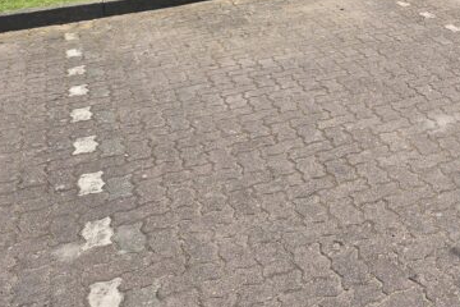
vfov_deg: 24.6
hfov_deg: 34.7
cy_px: -33
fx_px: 652
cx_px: 478
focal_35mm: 51
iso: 25
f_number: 1.8
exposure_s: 1/1104
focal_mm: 5.4
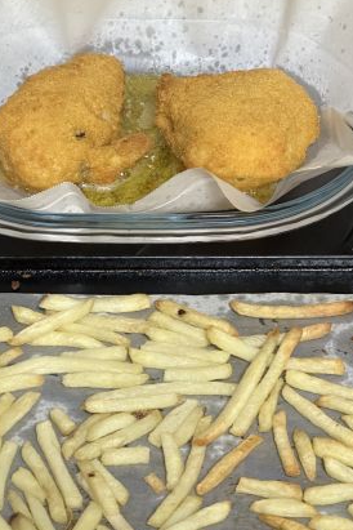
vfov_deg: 17.5
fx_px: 1721
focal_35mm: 117
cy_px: 251
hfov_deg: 11.7
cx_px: 171
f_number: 2.8
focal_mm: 9
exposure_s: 1/34
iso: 640
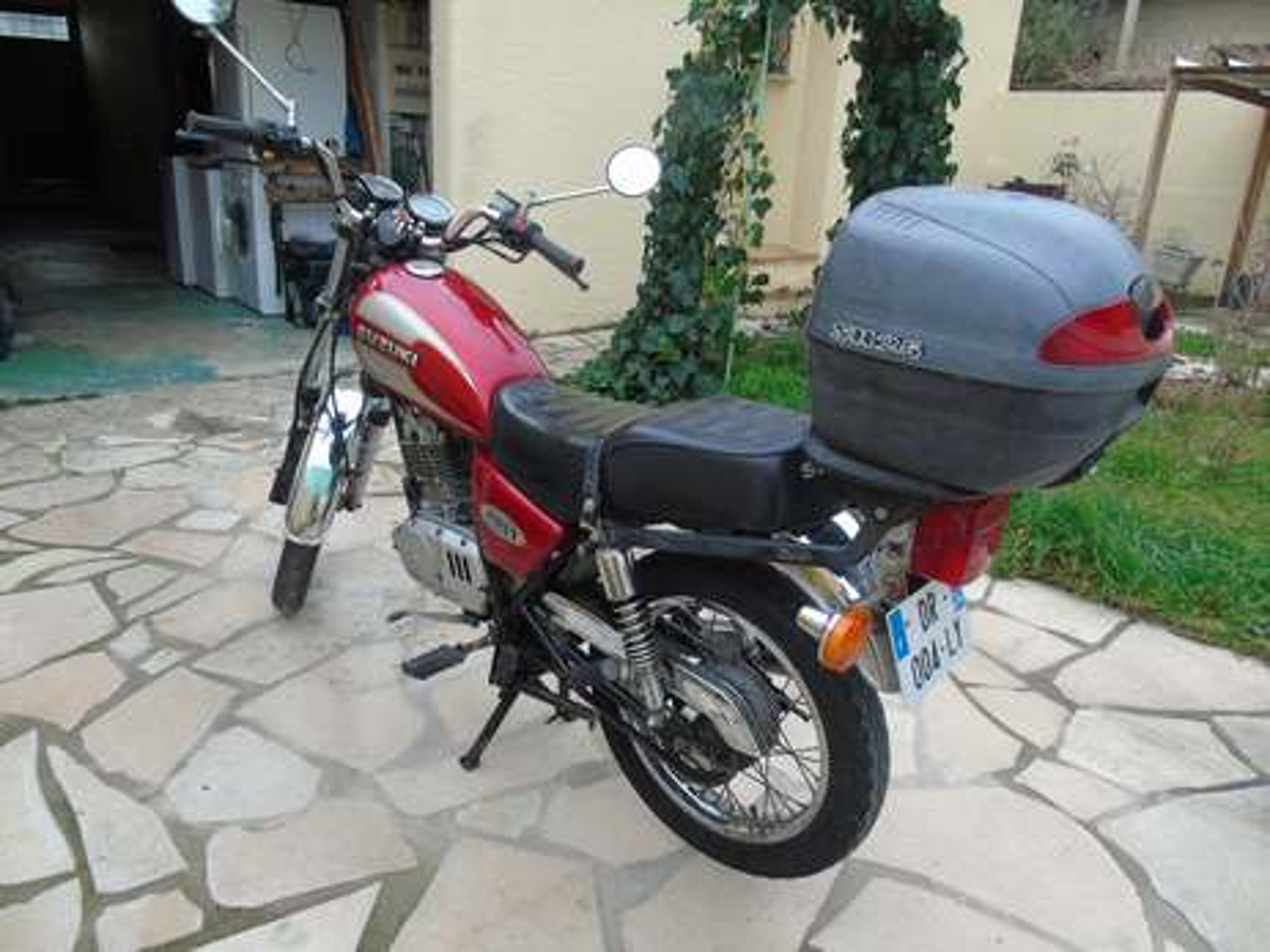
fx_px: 917
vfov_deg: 54.9
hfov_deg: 69.4
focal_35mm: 25
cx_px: 635
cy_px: 476
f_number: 3.4
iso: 80
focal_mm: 4.4
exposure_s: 1/100
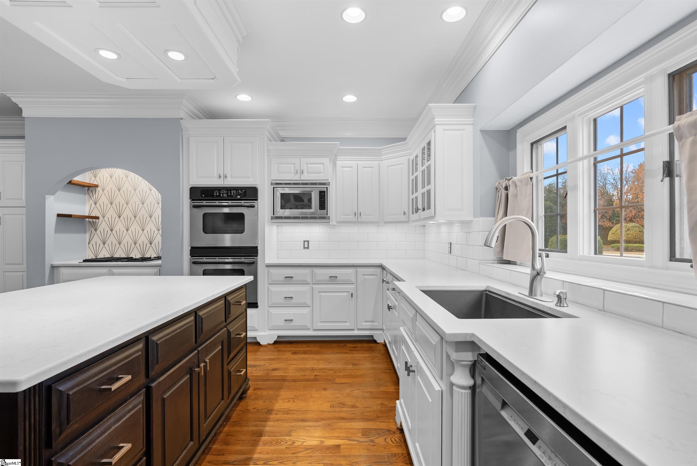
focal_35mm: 17
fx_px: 329
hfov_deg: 93.3
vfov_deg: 70.5
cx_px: 348
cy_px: 233
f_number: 8
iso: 200
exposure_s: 1/5
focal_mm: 17
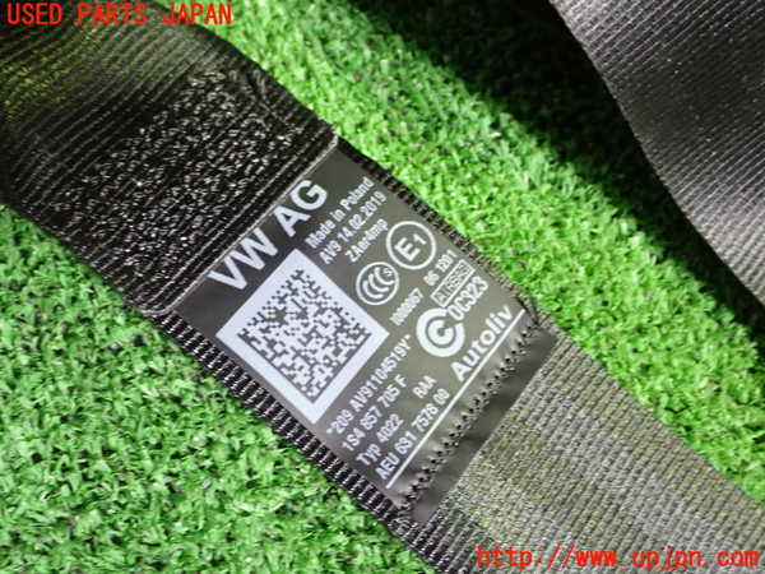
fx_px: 972
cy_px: 287
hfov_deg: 42.9
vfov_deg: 32.9
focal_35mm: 44
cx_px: 382
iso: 800
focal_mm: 7.84
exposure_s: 1/30
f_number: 2.9
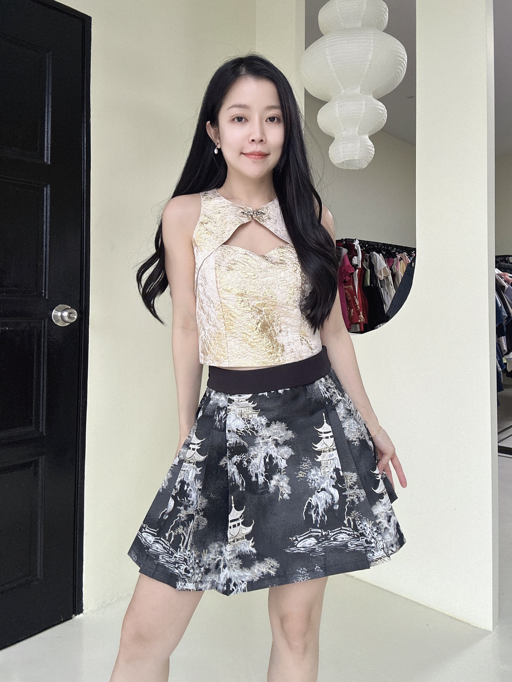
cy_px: 341
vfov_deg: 73.9
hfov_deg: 58.9
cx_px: 256
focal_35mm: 23
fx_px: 454
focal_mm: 2.69
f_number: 1.9
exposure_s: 1/60
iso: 100
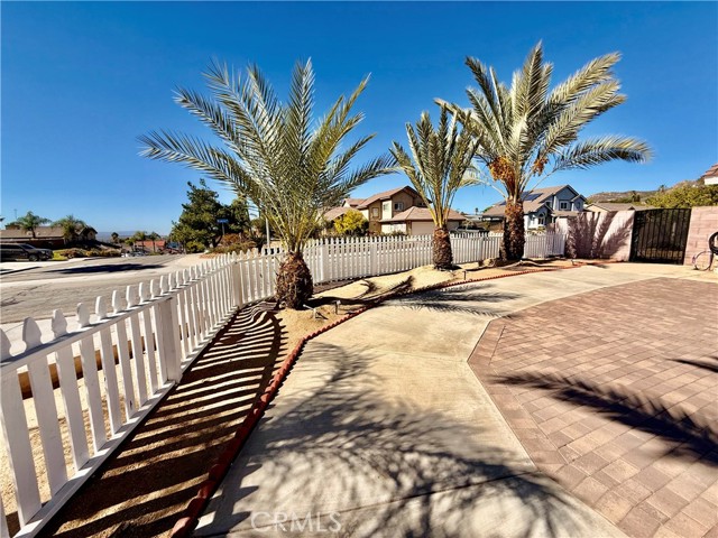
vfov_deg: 85.7
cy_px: 269
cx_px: 359
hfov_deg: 102.1
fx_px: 290
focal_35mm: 14
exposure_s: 1/2717
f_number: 2.2
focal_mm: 2.22
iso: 50
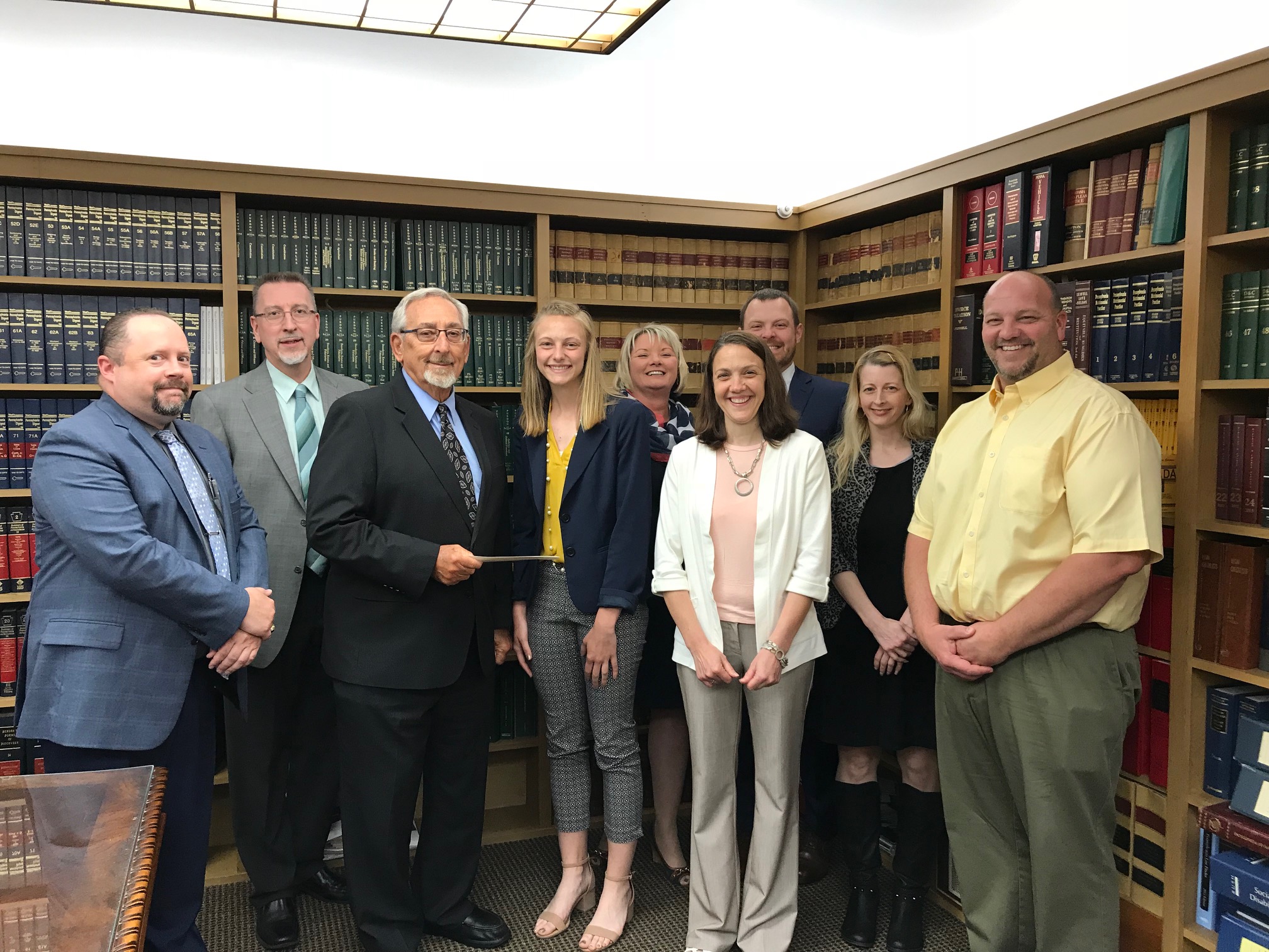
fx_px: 1026
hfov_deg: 63.4
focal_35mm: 28
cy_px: 476
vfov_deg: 49.7
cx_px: 634
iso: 32
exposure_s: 1/24
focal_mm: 3.99
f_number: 1.8
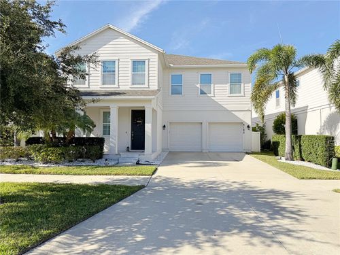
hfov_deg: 71.6
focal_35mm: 24
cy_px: 128
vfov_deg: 56.8
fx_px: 236
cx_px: 170
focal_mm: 6.76
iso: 80
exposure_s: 1/4310
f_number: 1.78
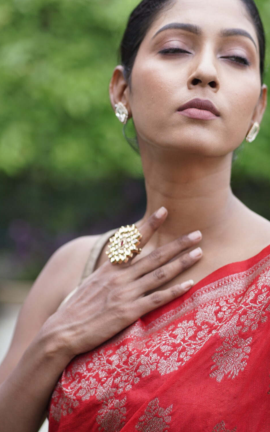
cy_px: 261
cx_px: 192
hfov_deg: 8.9
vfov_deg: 14.2
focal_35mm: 147
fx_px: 1731
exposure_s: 1/400
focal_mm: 85
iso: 125
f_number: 2.5
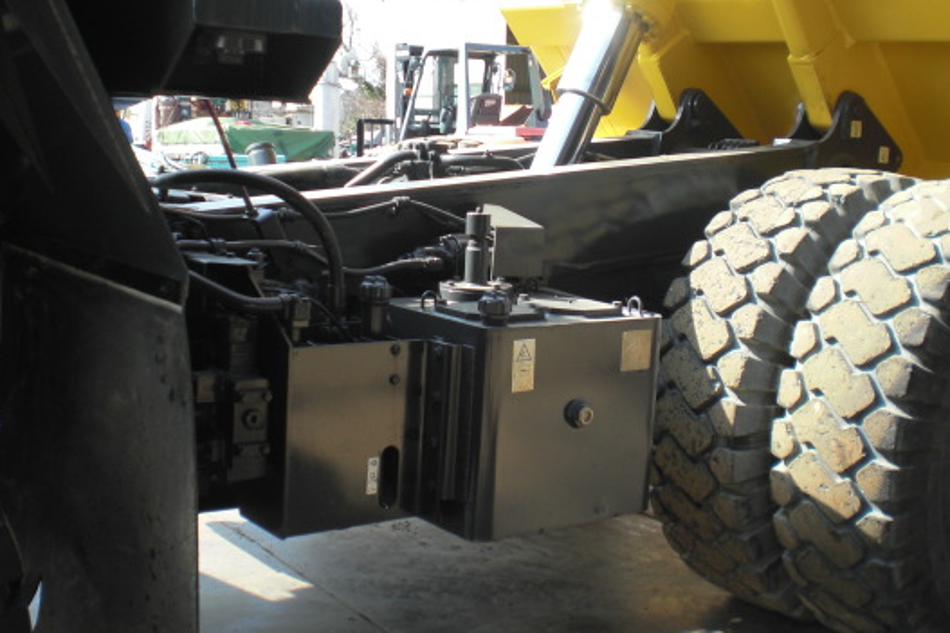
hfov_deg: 41.1
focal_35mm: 48
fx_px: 1266
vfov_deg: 28.0
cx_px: 521
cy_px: 261
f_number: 3.1
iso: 64
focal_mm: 6.3
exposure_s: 1/200
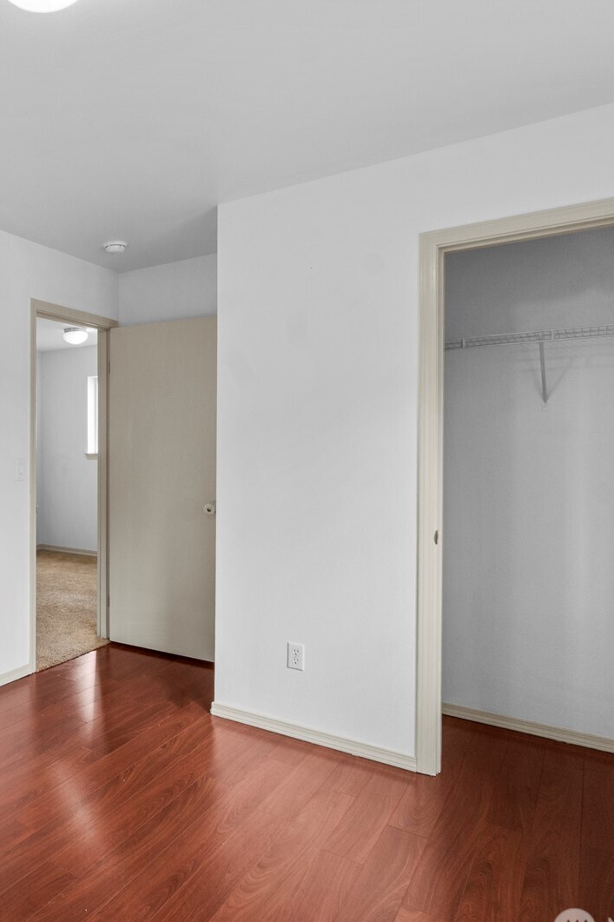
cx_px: 27
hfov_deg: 46.2
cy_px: 472
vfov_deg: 73.7
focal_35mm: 24
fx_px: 614
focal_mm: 10
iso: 400
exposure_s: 1/20
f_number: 9
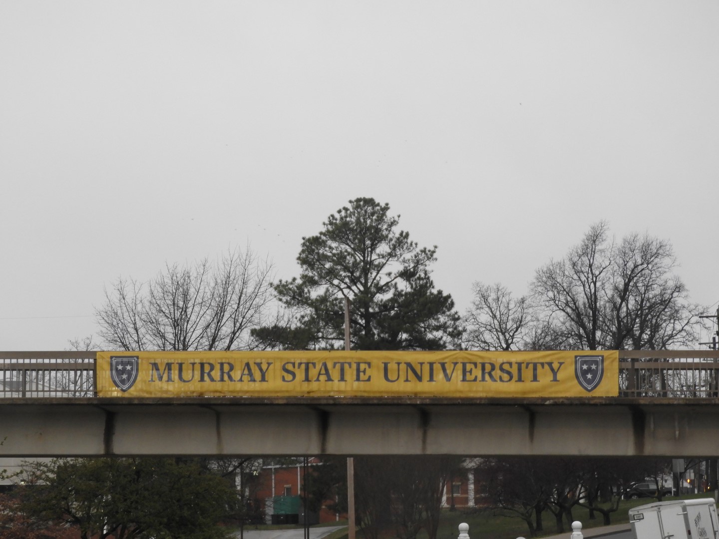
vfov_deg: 11.0
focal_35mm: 135
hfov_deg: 14.6
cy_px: 270
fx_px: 2804
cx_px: 360
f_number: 5
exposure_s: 1/50
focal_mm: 24.2
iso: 400
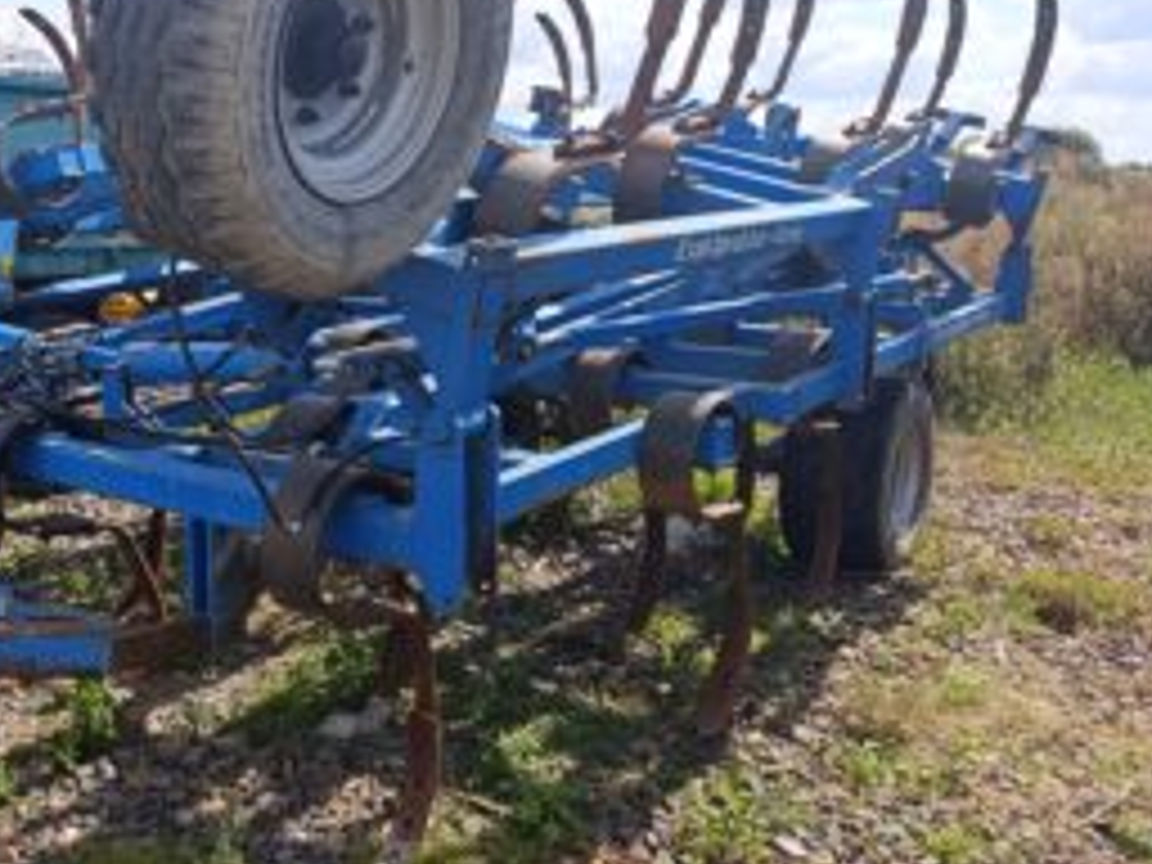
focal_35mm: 36
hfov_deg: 49.9
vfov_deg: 39.6
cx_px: 338
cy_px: 392
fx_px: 1198
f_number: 1.6
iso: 50
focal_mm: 6.14
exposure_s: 1/375
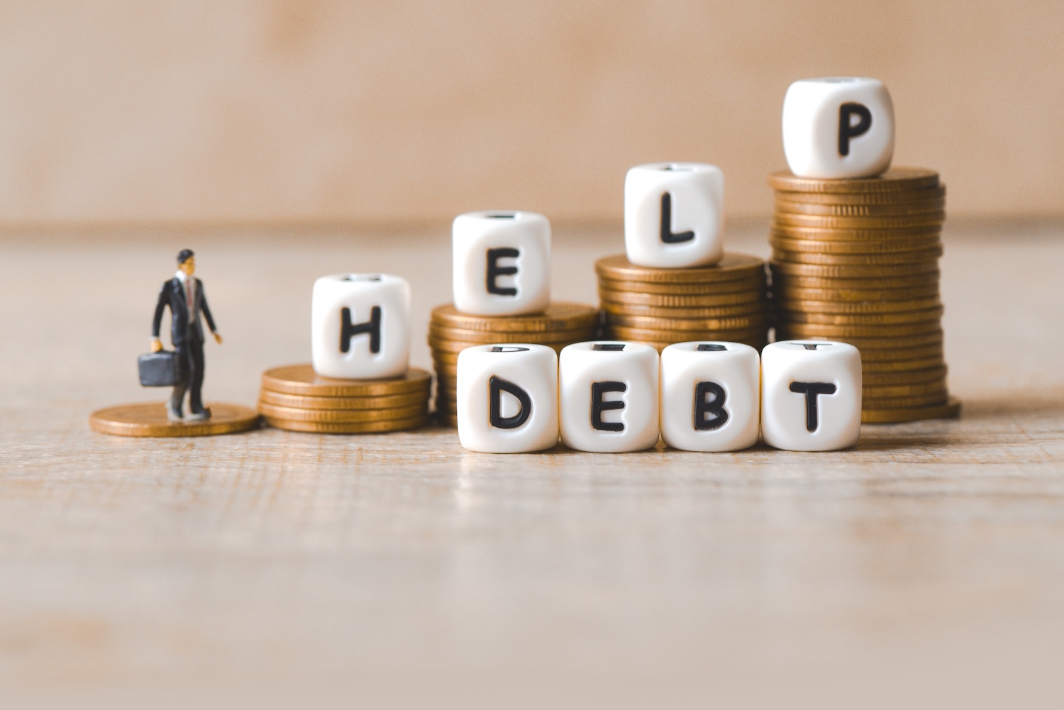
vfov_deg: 13.0
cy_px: 355
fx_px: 3104
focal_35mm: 105
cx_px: 532
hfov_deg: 19.5
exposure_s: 1/30
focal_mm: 105
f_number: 10
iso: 160
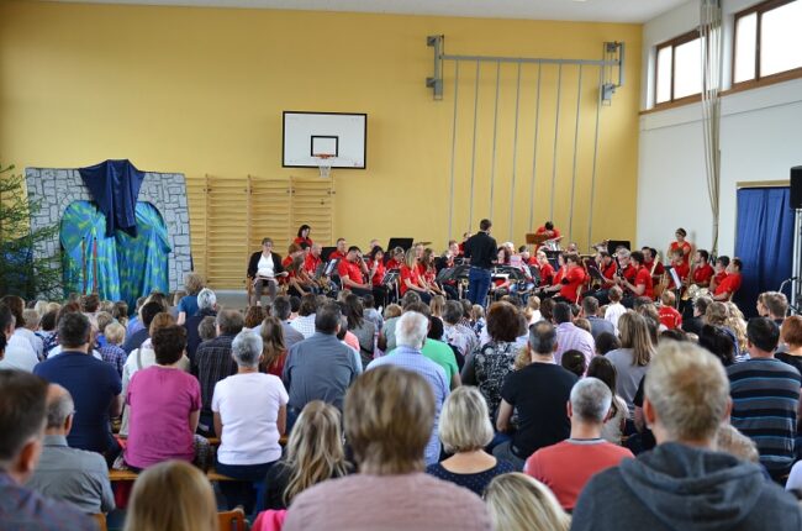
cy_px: 266
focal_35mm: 48
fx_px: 1067
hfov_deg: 41.2
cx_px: 401
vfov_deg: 27.9
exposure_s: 1/320
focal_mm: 32
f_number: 2.8
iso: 320
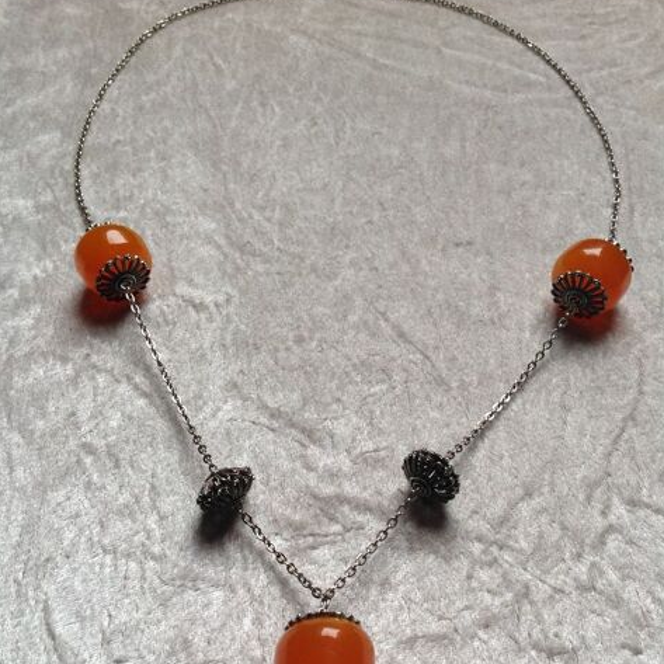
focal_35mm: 42
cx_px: 333
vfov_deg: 39.6
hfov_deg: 40.0
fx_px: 911
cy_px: 432
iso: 64
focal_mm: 4.28
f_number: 2.4
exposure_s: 1/15
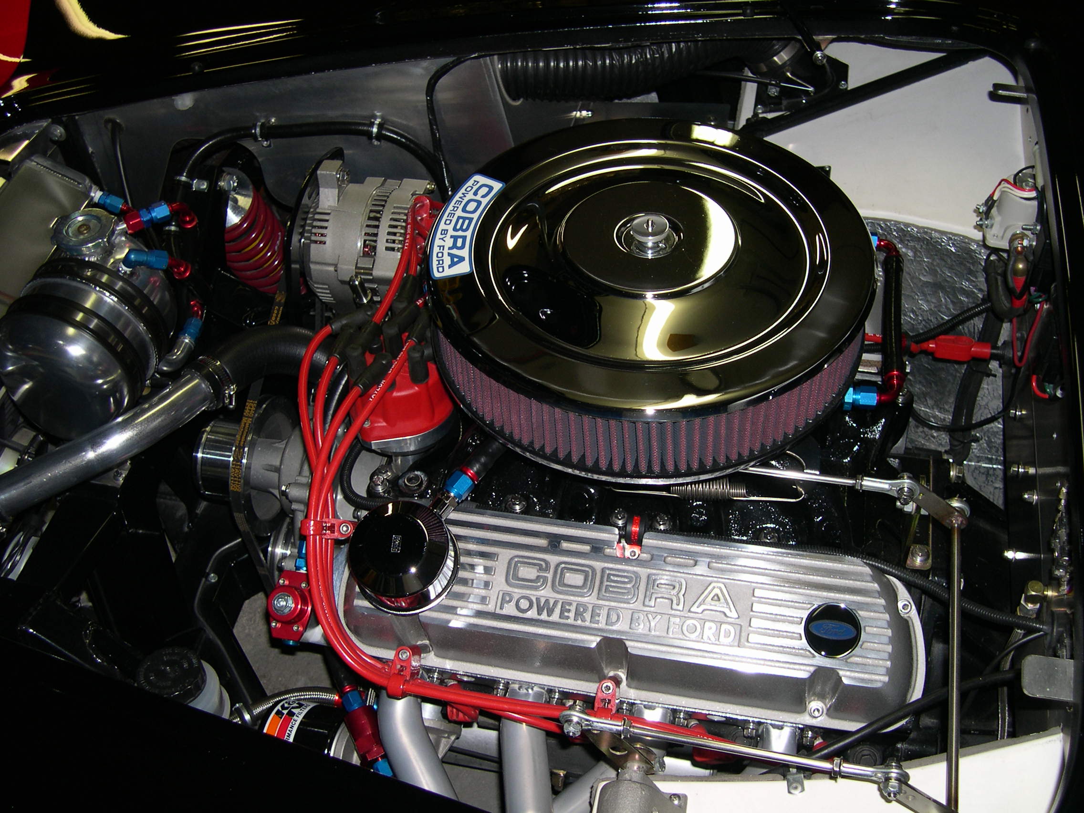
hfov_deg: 49.0
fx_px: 1190
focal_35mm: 38
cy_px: 406
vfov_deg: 37.7
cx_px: 542
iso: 100
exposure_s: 1/60
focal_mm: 8
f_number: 2.8
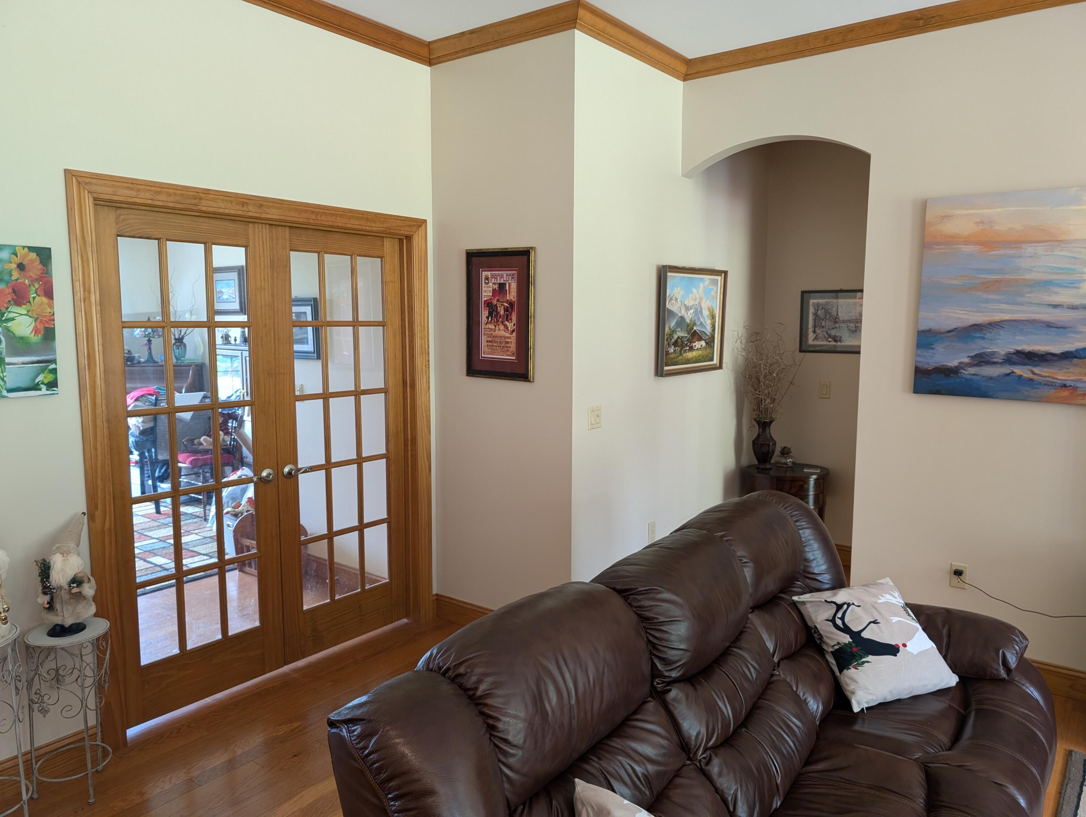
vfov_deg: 56.9
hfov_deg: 71.5
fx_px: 754
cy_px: 408
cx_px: 543
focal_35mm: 24
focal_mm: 6.9
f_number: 1.68
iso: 102
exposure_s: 1/24
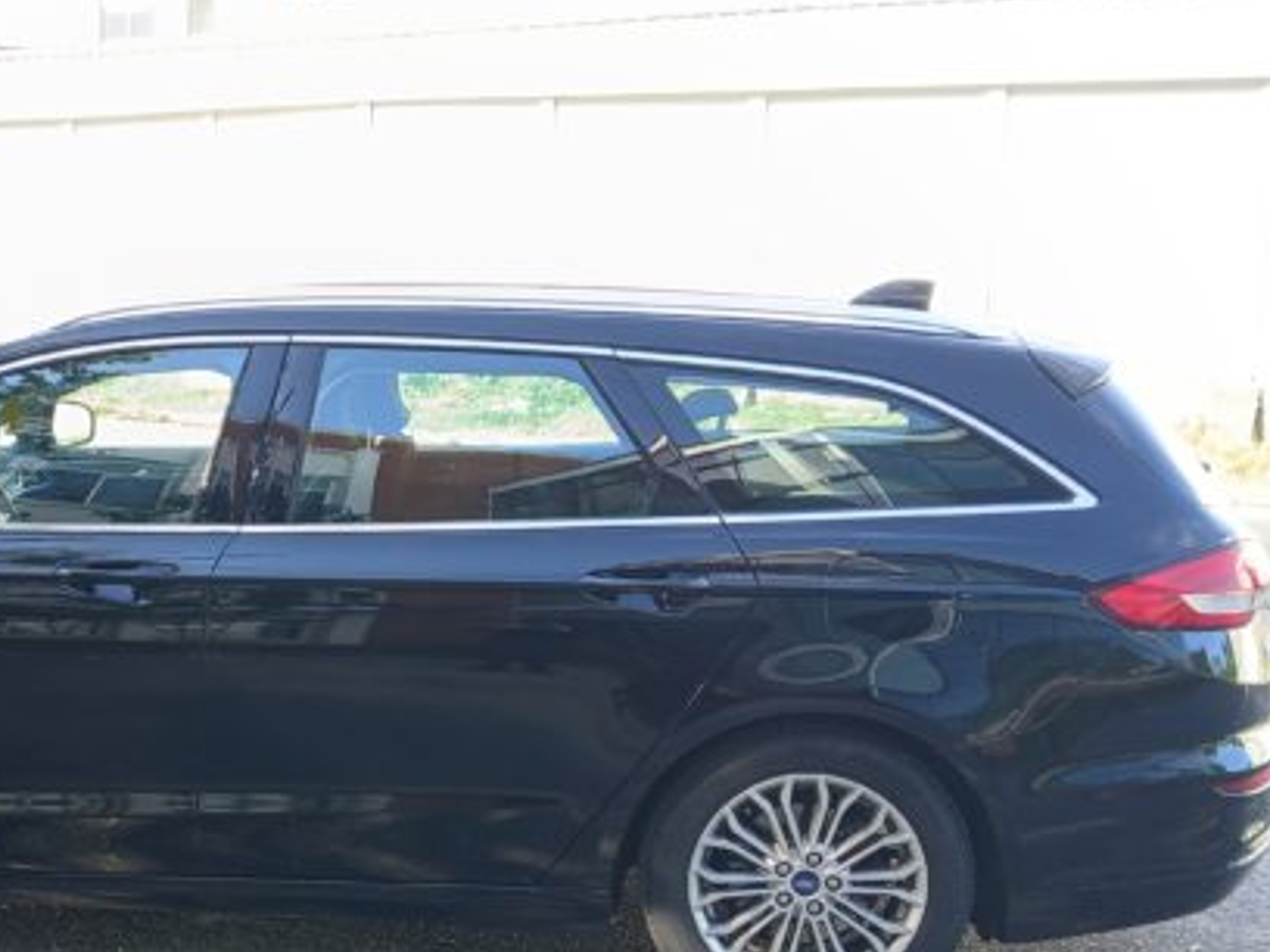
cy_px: 709
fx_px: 1798
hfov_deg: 38.1
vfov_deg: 29.2
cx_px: 355
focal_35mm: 49
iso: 32
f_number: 1.8
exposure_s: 1/50
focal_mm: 3.98
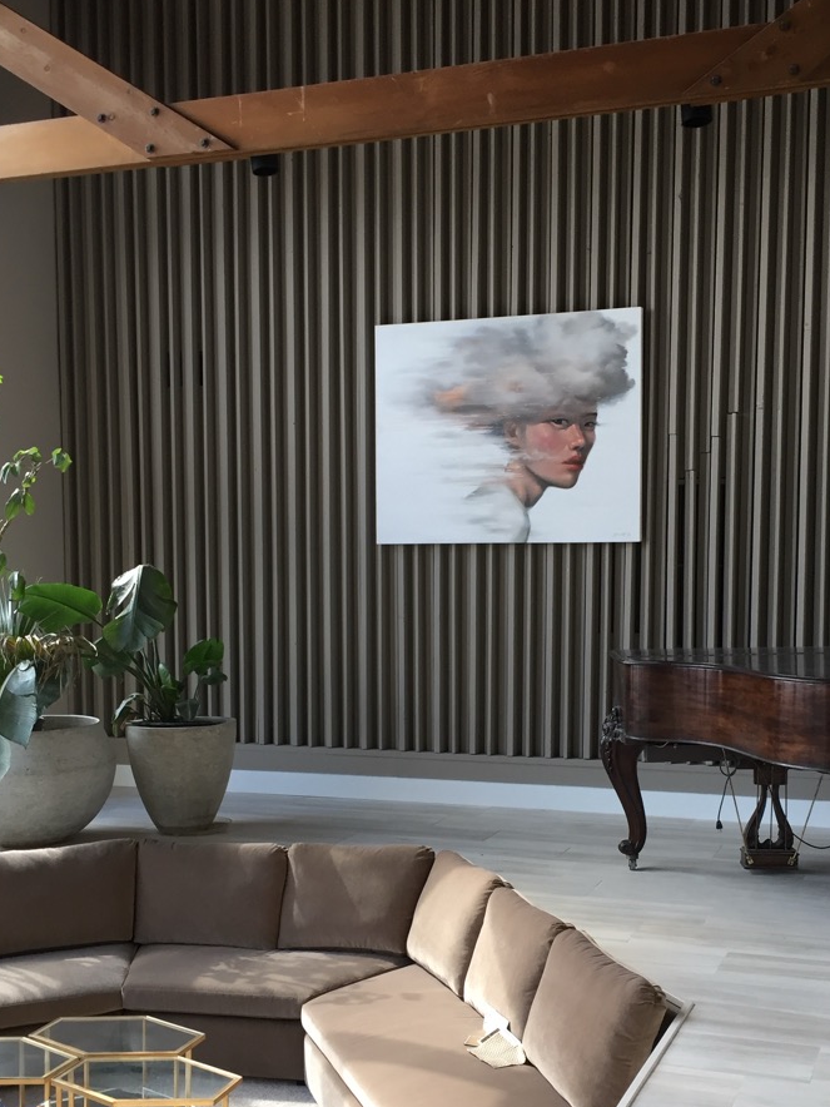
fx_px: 1343
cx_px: 483
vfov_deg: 44.6
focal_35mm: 42
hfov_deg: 34.3
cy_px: 655
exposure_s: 1/40
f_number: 2.2
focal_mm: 4.15
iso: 32
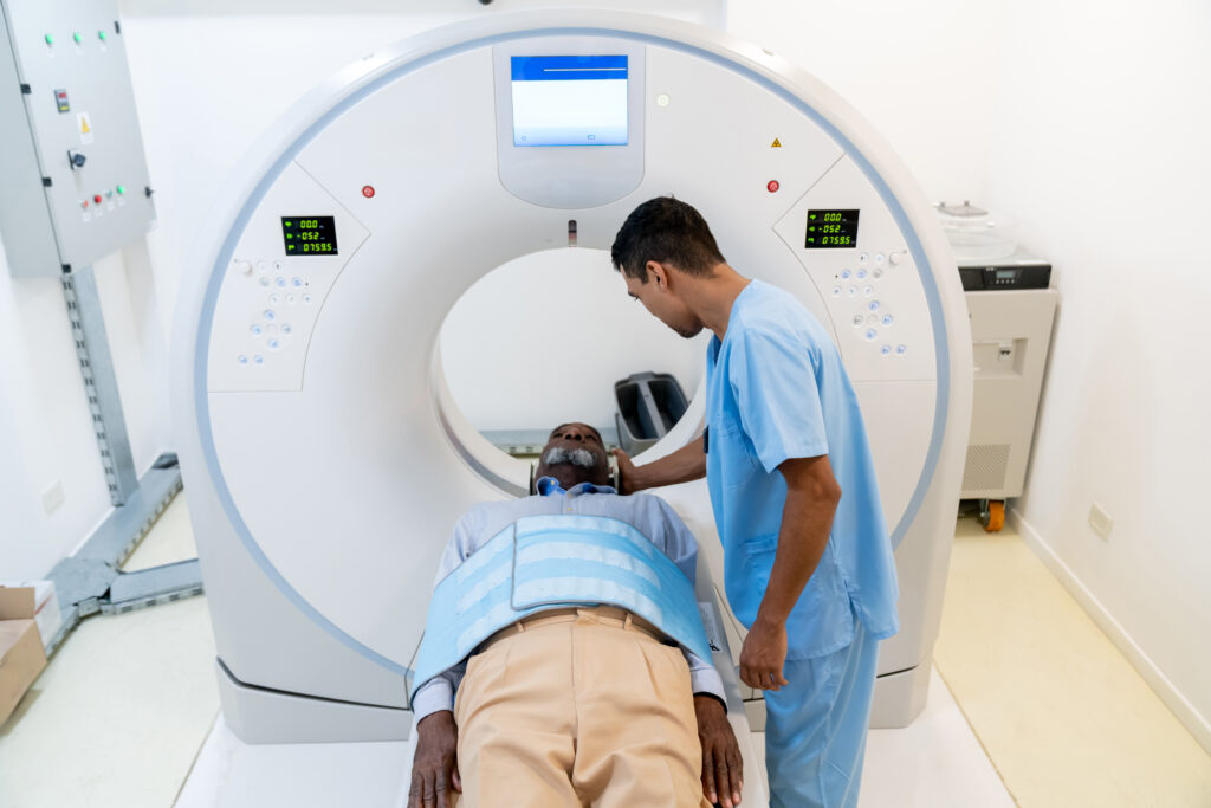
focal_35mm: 29
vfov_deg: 45.0
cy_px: 404
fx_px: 976
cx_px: 606
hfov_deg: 63.7
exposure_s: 1/160
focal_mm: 29
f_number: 3.5
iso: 2000
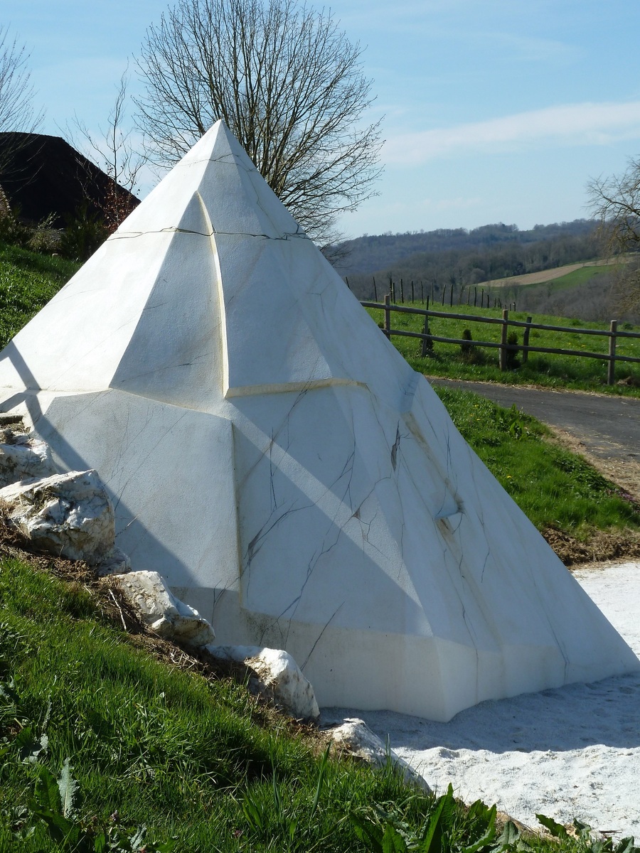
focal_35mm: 72
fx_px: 1775
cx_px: 320
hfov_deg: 20.4
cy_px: 426
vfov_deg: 27.0
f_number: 5
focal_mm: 11.9
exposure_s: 1/500
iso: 80
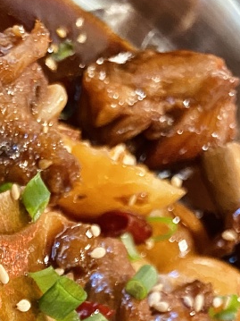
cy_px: 509
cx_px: -91
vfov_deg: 19.1
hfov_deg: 15.9
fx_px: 805
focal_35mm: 87
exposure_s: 1/30
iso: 640
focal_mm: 4.25
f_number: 1.8
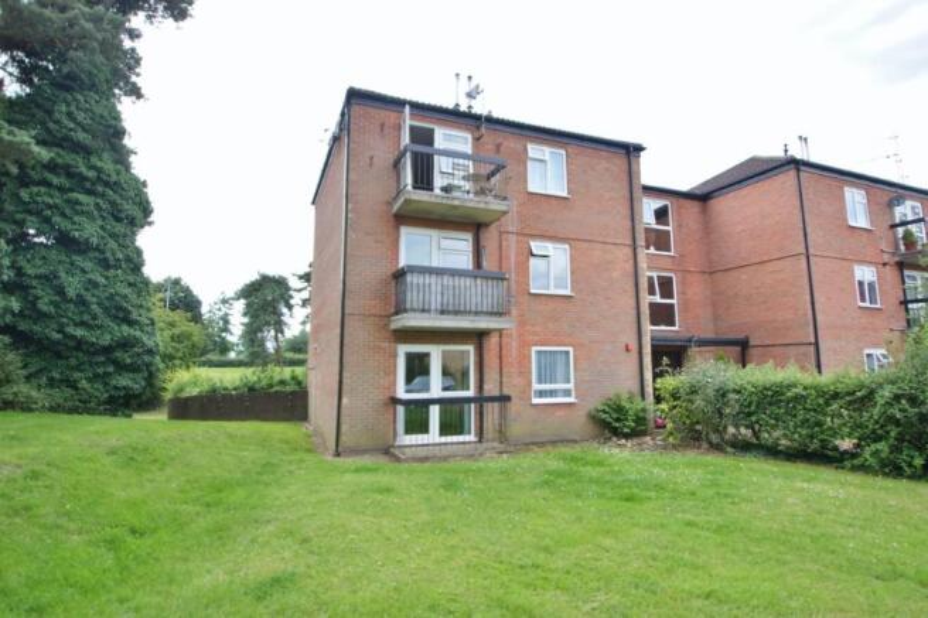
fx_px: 464
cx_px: 464
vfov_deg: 67.4
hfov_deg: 90.0
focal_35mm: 18
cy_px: 309
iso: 200
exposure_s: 1/400
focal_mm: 12
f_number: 4
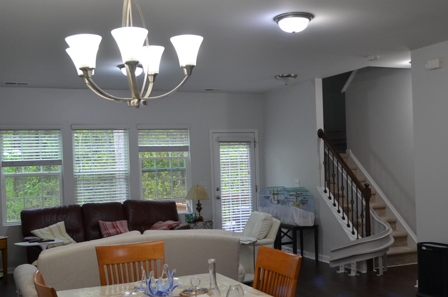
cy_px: 164
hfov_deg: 46.5
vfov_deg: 31.7
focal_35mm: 42
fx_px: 522
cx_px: 230
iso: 400
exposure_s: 1/80
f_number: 4.5
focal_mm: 18
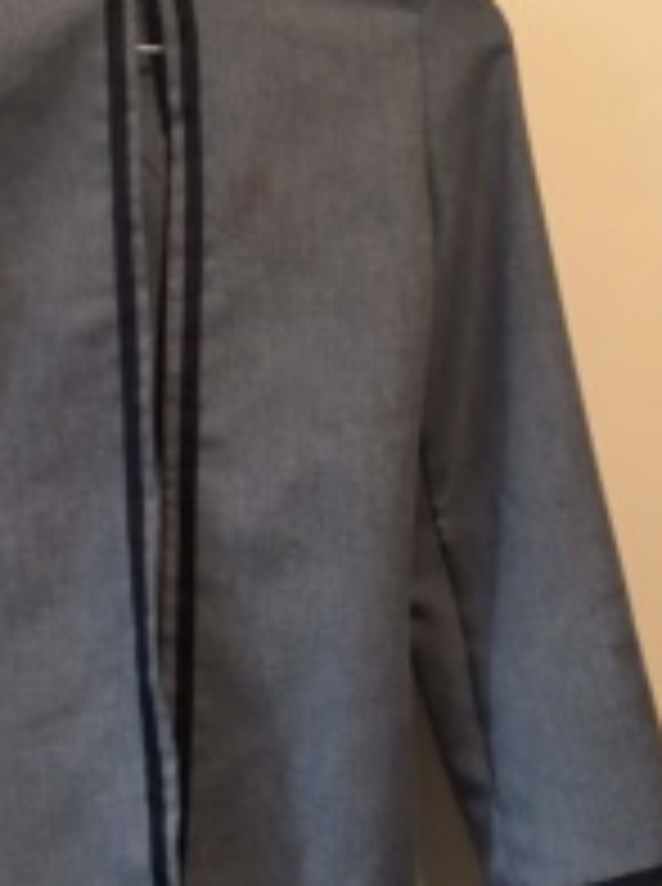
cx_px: 131
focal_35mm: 59
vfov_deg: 32.7
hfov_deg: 24.3
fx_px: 1509
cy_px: 517
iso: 250
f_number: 2.2
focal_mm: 4.15
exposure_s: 1/30
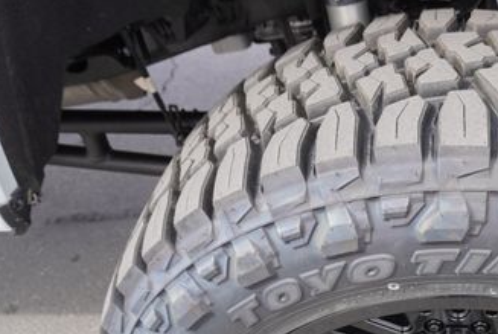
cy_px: 297
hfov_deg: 39.4
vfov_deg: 27.7
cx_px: 431
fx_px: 651
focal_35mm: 47
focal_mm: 16
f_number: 4.5
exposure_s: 1/100
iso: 100
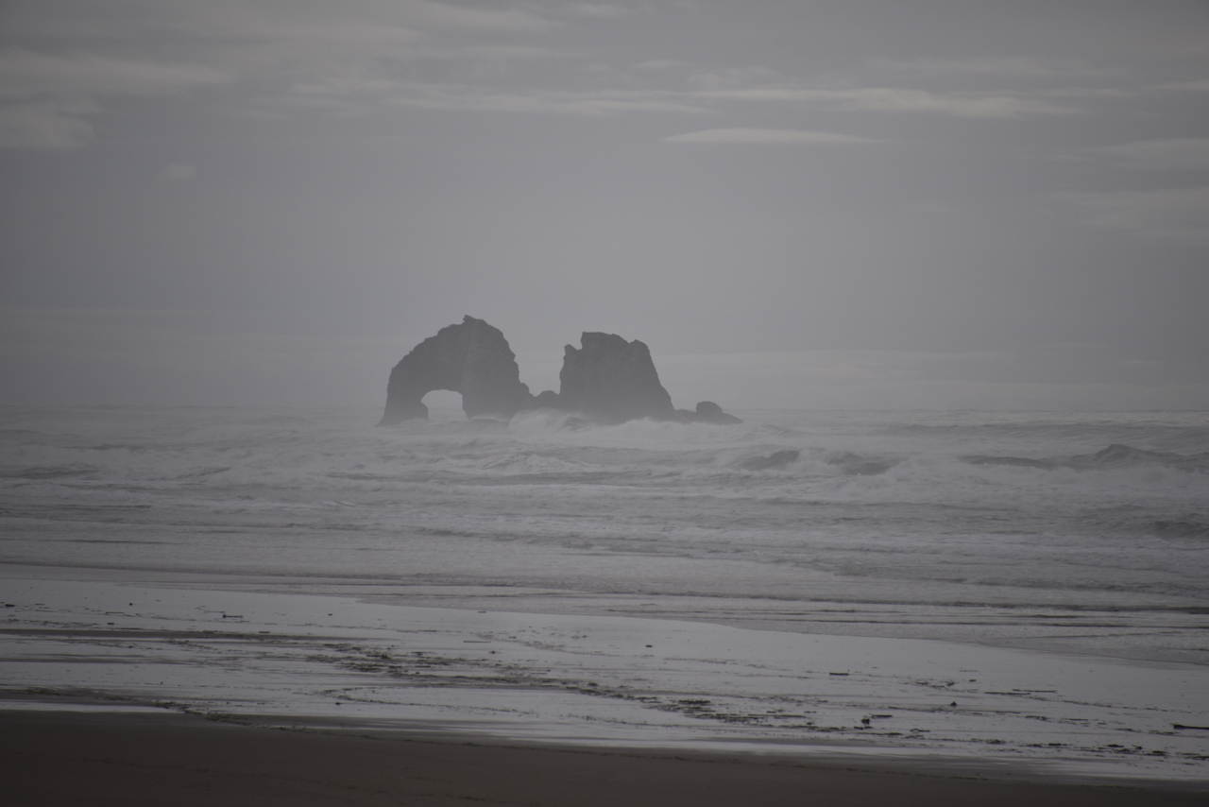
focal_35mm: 300
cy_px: 404
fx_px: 10077
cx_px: 604
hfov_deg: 6.9
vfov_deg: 4.6
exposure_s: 1/640
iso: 220
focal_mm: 300
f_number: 5.6
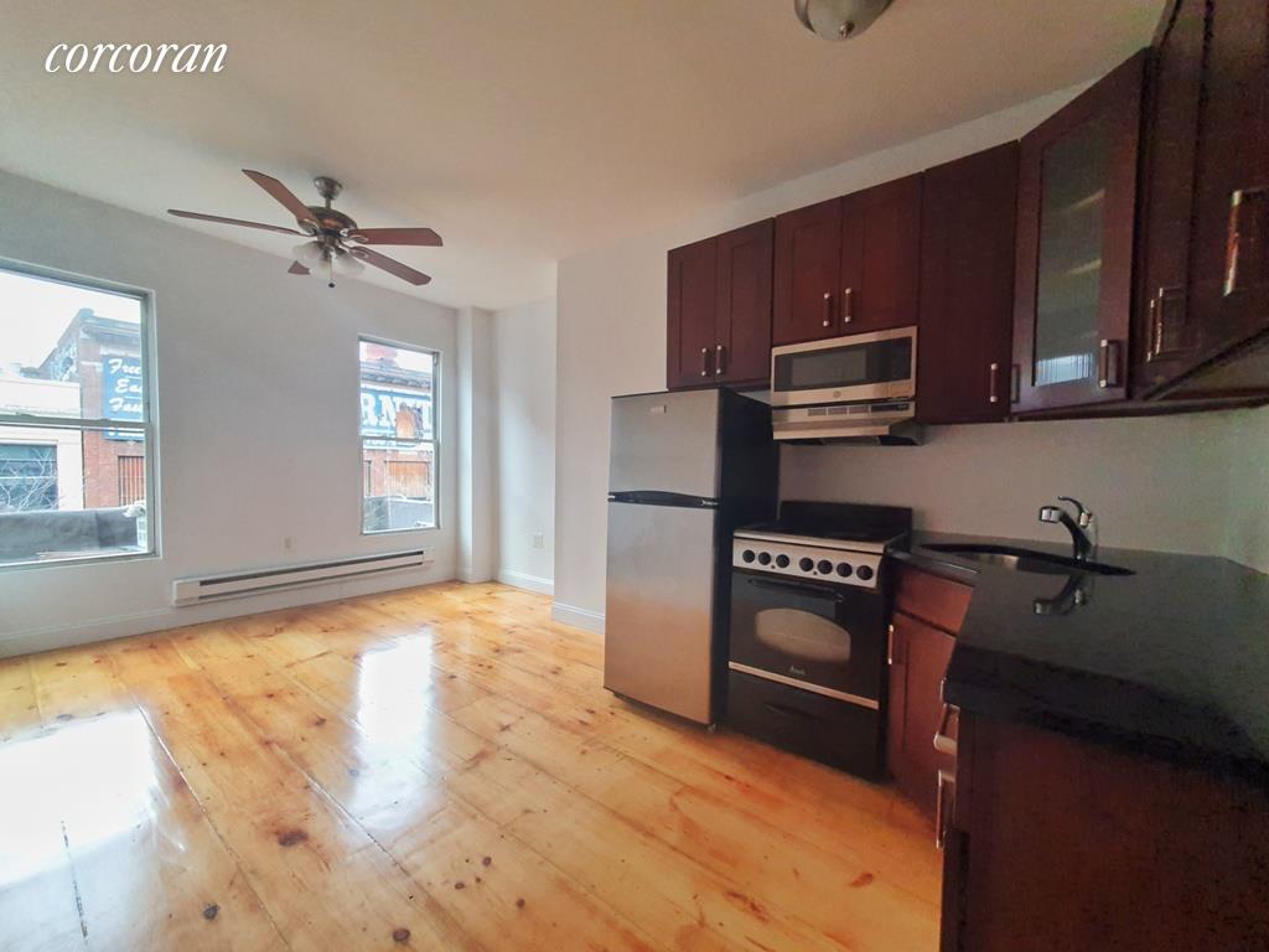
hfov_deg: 106.2
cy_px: 476
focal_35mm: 13
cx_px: 634
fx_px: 477
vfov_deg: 89.9
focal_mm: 1.8
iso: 125
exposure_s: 1/60
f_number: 2.2
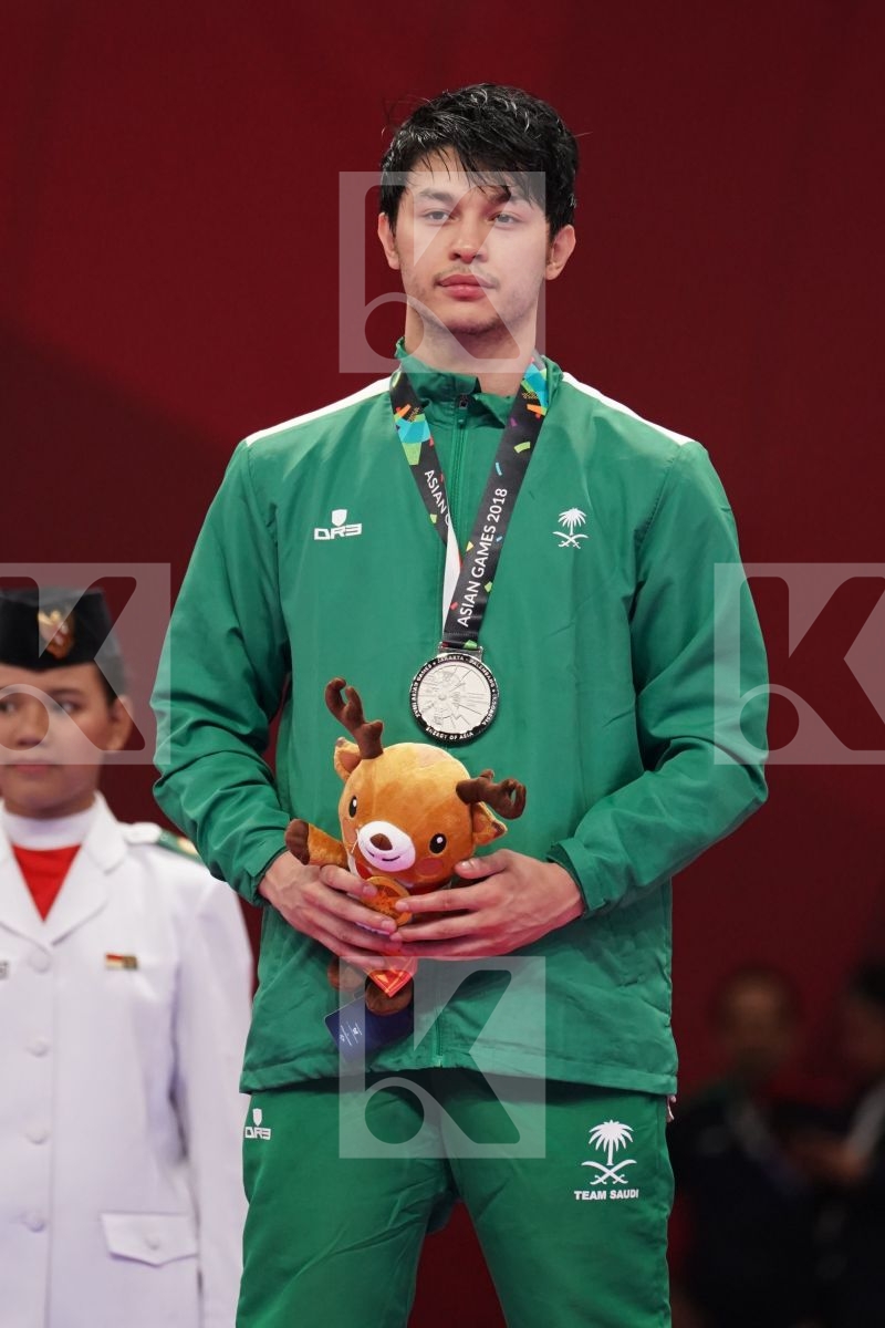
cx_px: 442
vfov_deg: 4.9
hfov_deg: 3.3
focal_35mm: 420
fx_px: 15486
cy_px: 664
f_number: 4
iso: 2500
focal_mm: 280
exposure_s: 1/500
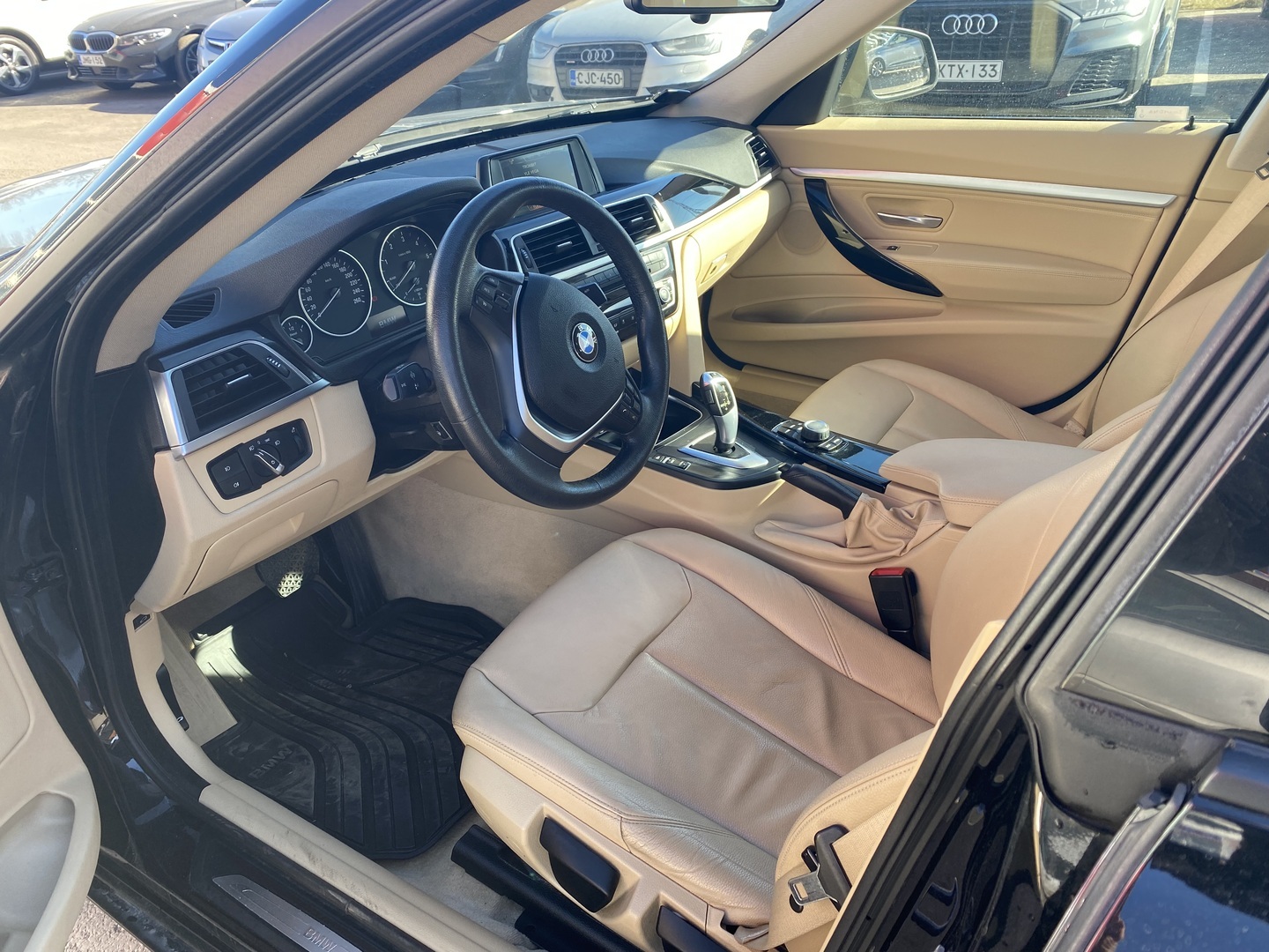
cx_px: 634
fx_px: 953
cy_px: 476
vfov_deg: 53.1
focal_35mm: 26
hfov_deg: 67.3
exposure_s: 1/163
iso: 32
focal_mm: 4.25
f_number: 1.8
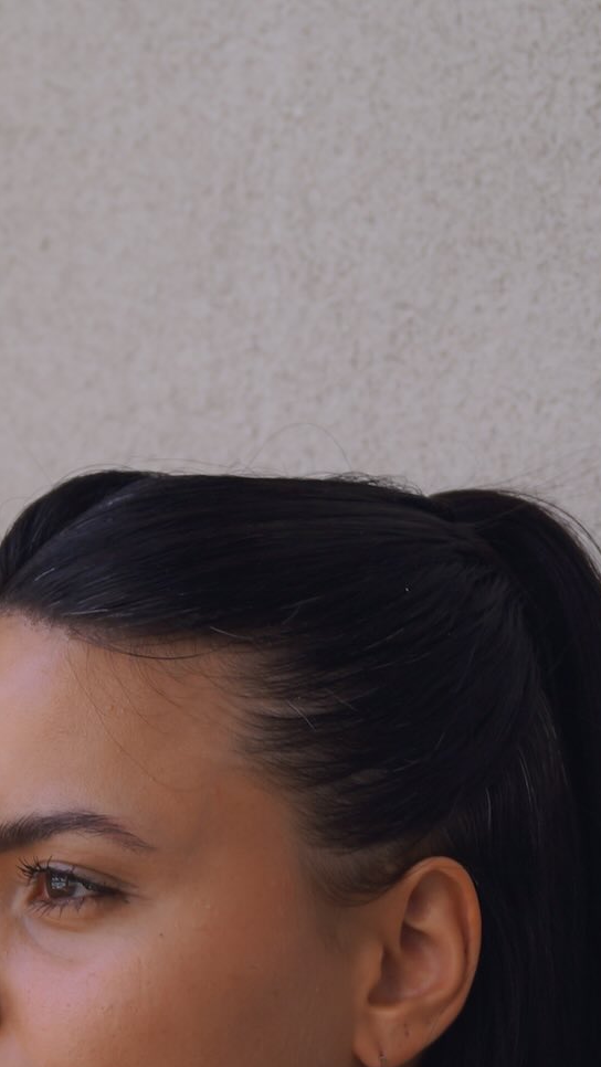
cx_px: 278
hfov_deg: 11.0
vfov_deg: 18.9
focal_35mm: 110
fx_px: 3114
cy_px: 1086
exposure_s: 1/160
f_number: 4.5
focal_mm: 30
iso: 100
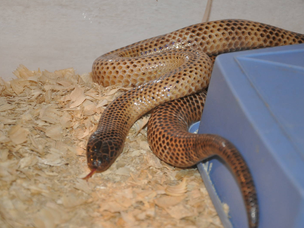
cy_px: 114
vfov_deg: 15.6
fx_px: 835
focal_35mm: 95
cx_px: 140
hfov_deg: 20.6
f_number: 5
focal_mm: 58
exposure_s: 1/60
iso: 800
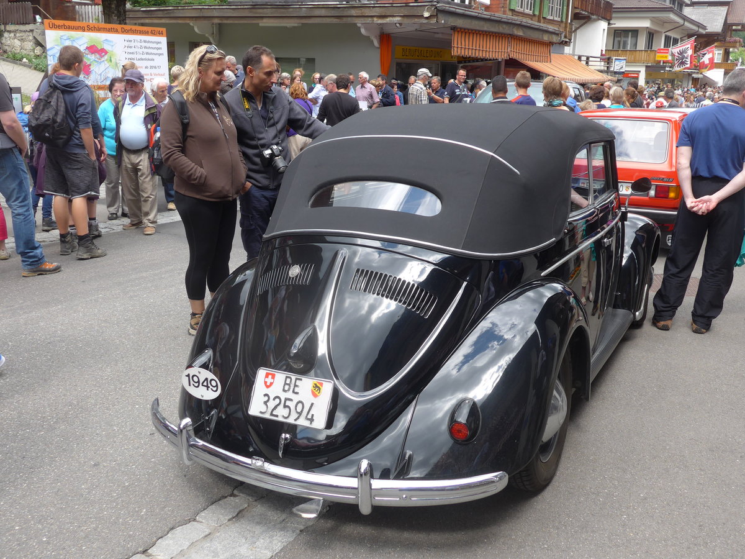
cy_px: 280
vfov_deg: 41.8
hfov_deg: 54.0
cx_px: 372
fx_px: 732
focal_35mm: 34
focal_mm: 7
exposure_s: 1/250
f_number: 2.8
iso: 80
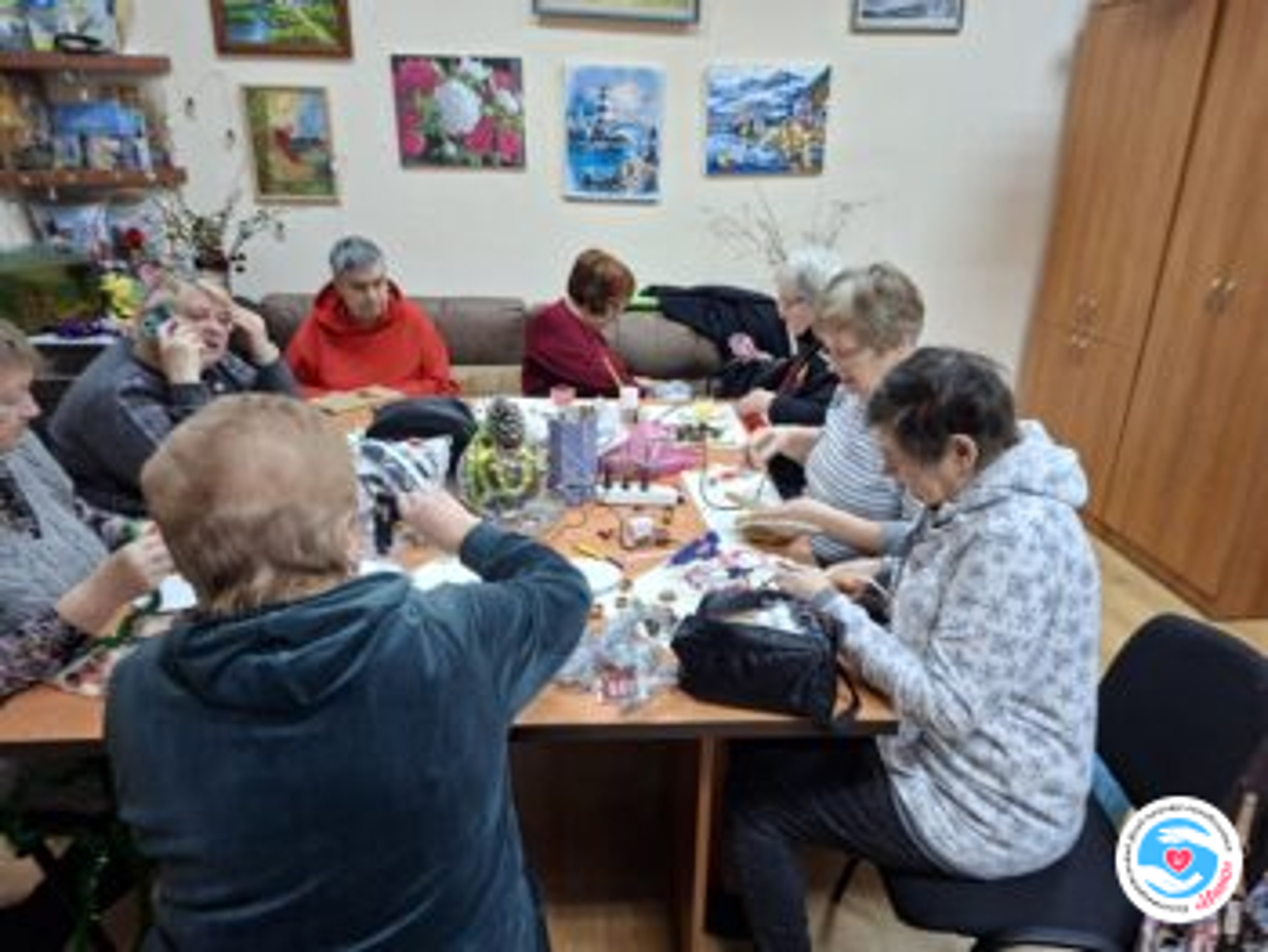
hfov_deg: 73.9
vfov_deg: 58.9
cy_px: 476
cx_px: 634
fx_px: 843
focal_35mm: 23
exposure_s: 1/33
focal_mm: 5.54
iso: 320
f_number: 1.8
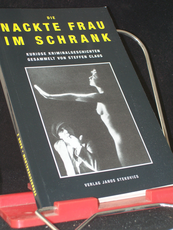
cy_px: 115
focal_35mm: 82
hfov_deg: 18.0
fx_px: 546
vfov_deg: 23.8
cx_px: 86
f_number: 4
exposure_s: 1/80
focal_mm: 13.6
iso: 80
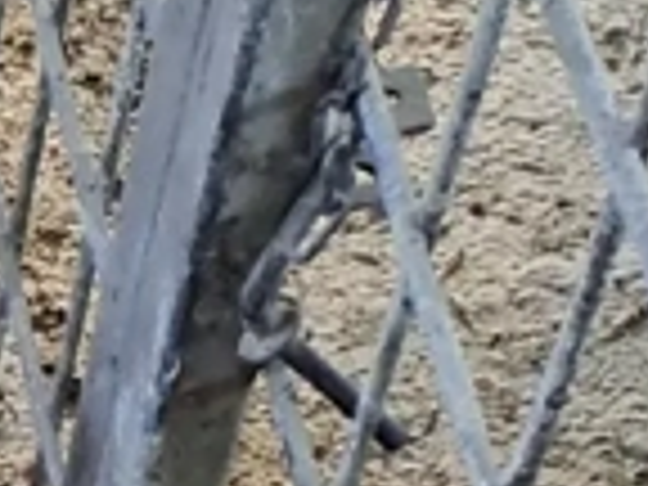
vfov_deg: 8.0
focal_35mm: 174
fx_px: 3257
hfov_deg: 8.6
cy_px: 1058
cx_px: -1552
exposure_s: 1/33
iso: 320
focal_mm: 4.65
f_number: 1.8
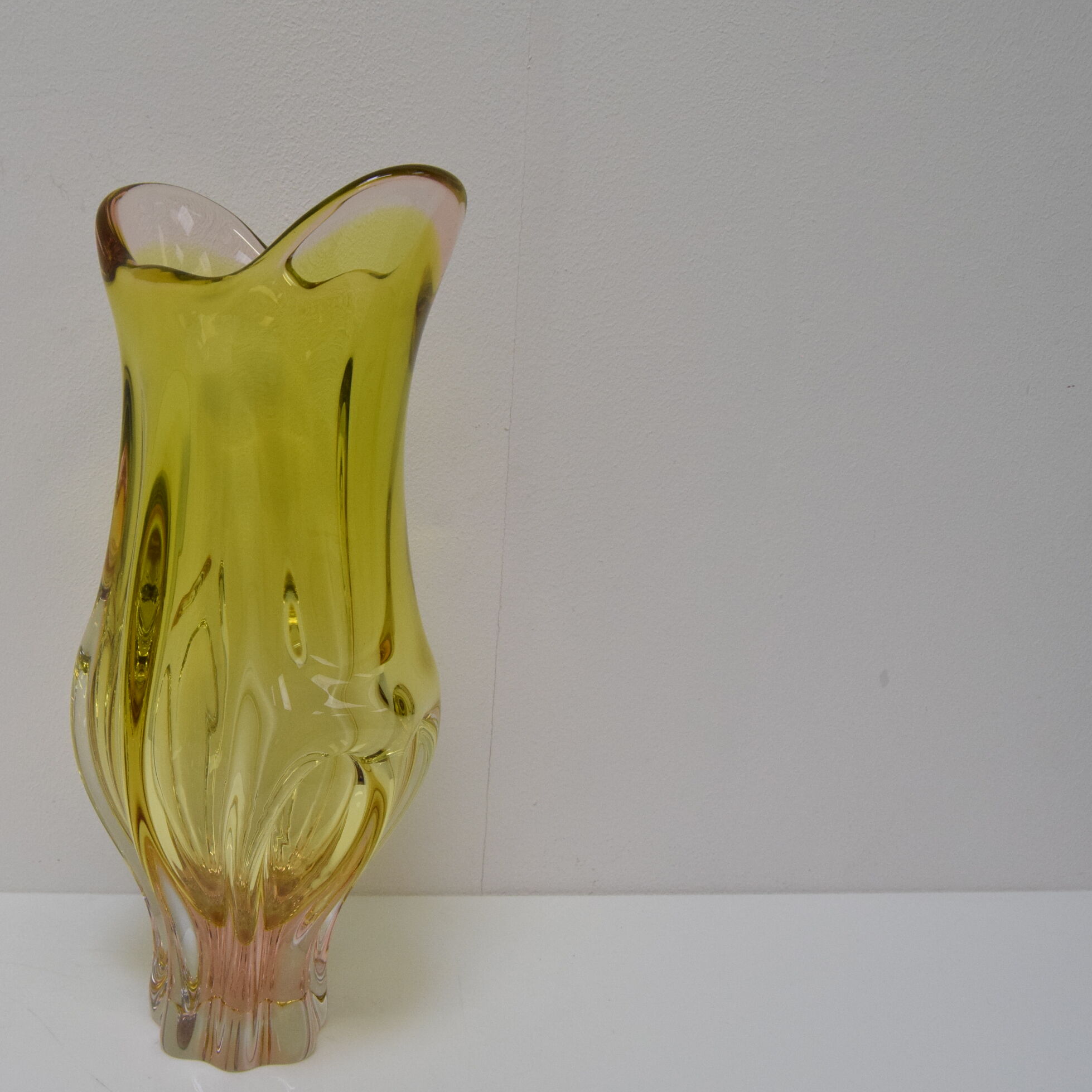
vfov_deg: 42.8
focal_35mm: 39
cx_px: 263
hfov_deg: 41.5
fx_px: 1392
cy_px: 552
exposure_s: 1/250
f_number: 8
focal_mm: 20
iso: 1600
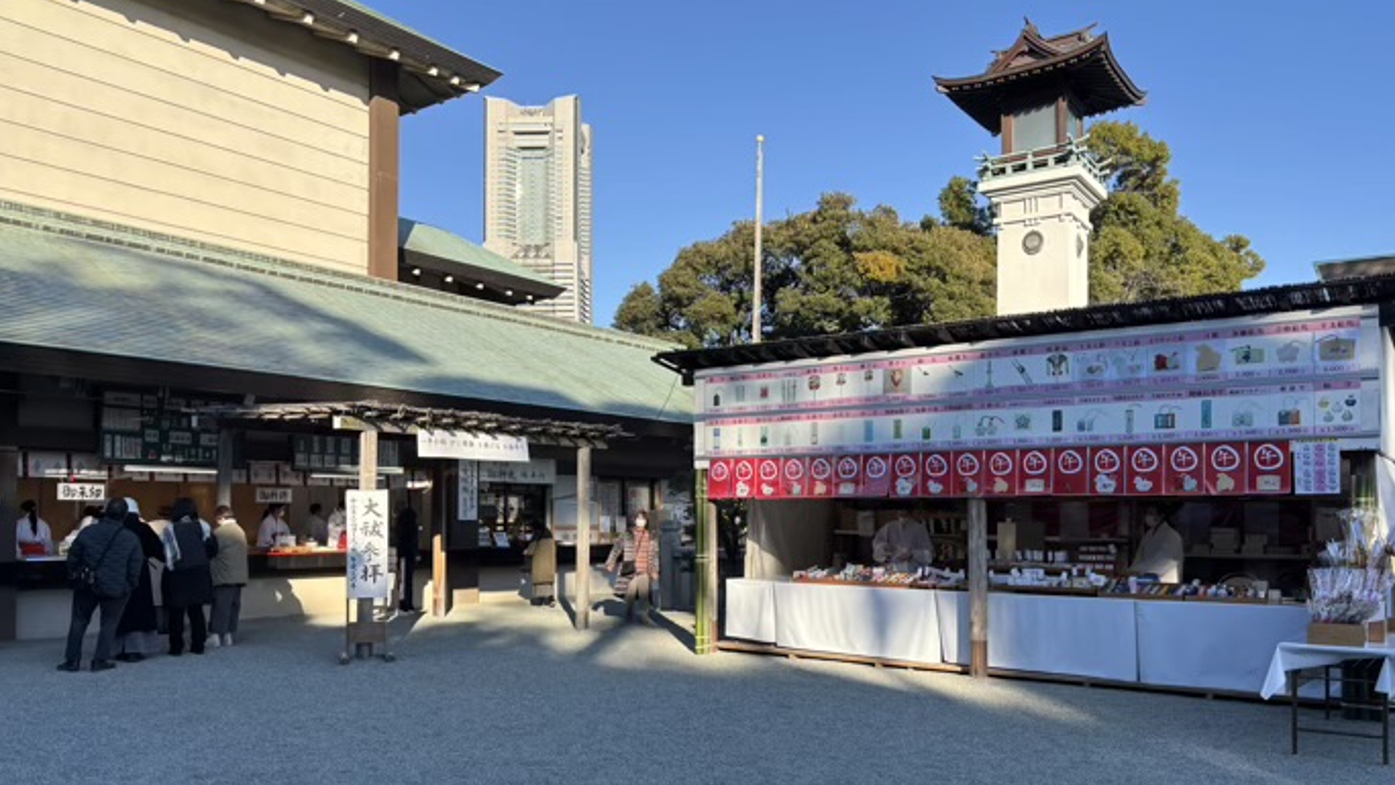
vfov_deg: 39.8
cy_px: 505
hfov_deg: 66.1
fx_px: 1073
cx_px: 708
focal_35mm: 29
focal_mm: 5.96
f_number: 1.6
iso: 50
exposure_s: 1/1642
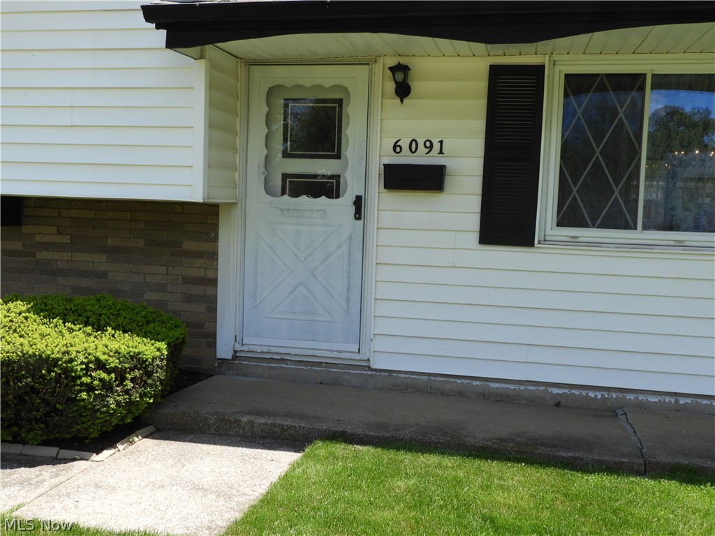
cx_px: 358
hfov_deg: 52.6
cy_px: 268
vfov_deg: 40.7
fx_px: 723
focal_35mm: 35
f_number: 4.8
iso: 100
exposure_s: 1/320
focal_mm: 6.3
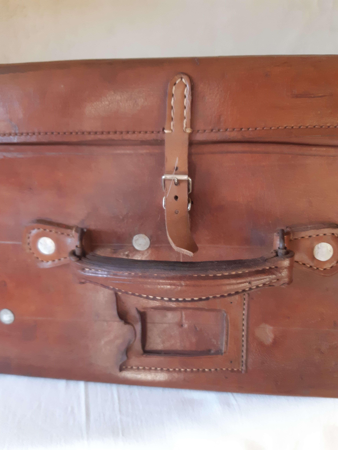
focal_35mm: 26
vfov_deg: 67.3
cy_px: 225
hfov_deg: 53.1
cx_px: 169
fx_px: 338
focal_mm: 3.92
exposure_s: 1/50
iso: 160
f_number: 1.7
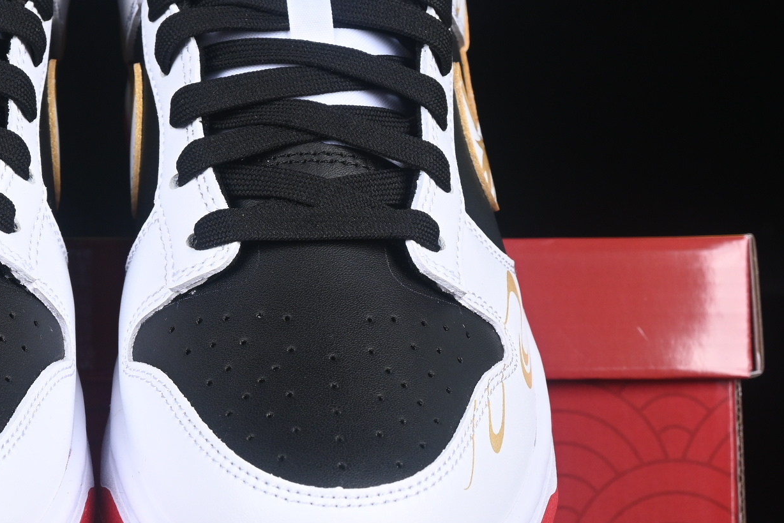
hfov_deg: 12.0
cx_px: 75
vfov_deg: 8.1
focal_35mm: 170
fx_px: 3702
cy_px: 296
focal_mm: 50
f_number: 7.1
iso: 160
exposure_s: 1/80
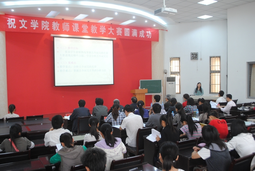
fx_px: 255
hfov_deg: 53.1
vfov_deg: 36.9
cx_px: 128
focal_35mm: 36
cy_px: 86
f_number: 5
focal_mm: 24
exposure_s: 1/13
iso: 400
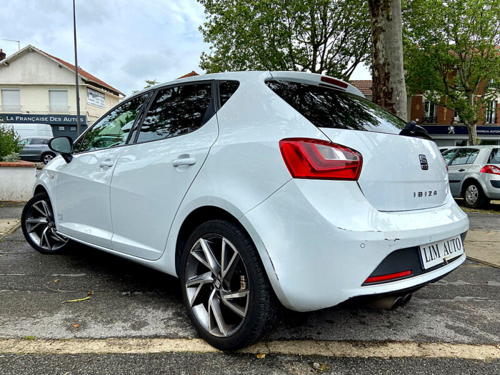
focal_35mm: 26
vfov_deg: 53.1
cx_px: 250
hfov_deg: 67.3
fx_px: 376
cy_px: 188
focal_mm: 4.25
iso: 32
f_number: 1.8
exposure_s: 1/2222
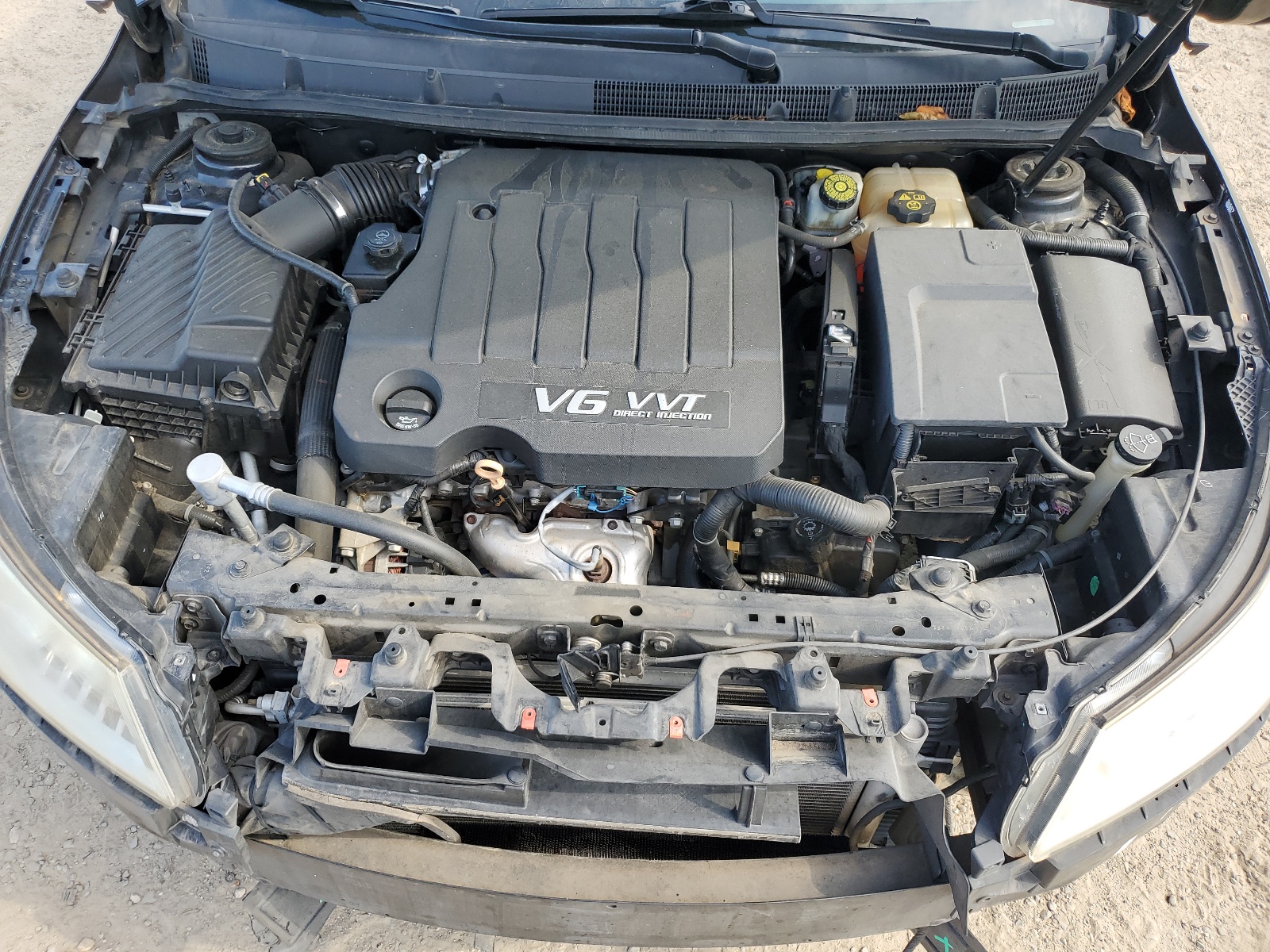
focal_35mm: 26
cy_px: 476
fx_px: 954
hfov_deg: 67.3
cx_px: 635
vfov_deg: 53.1
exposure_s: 1/357
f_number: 1.5
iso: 50
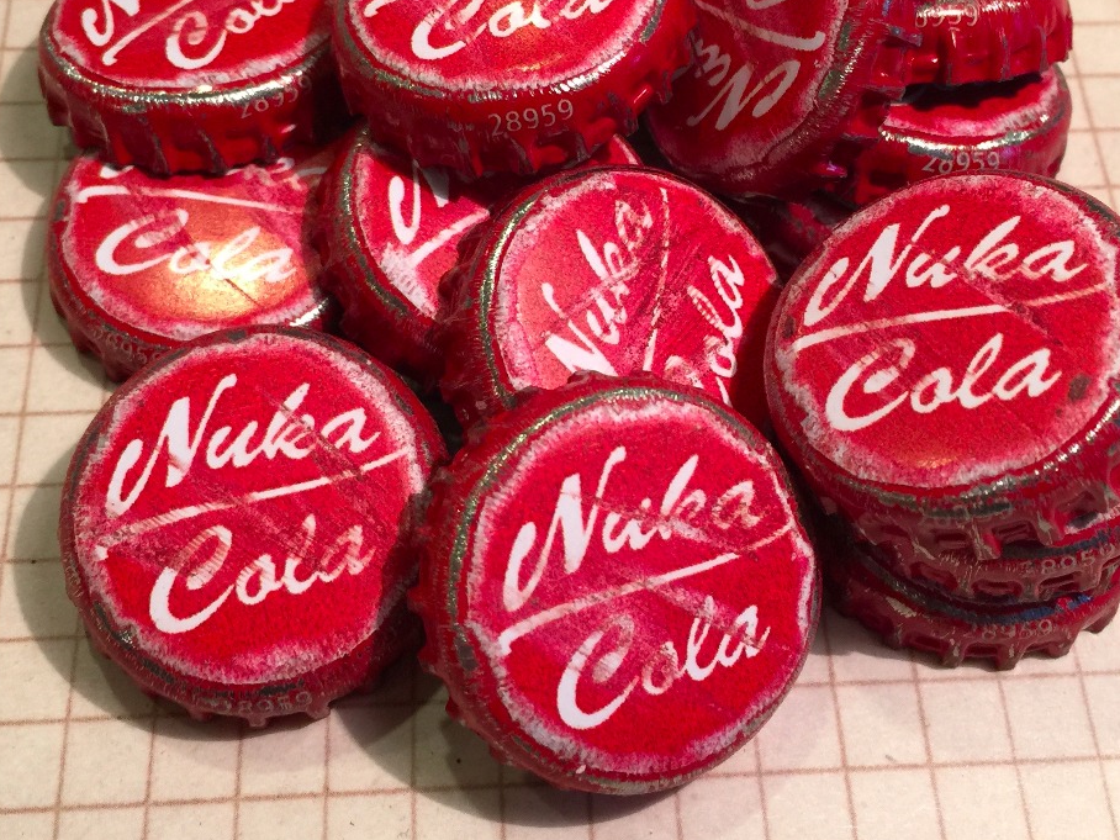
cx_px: 581
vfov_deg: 31.4
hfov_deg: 41.2
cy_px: 306
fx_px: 1488
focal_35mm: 46
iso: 50
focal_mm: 4.15
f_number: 2.2
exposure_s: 1/33
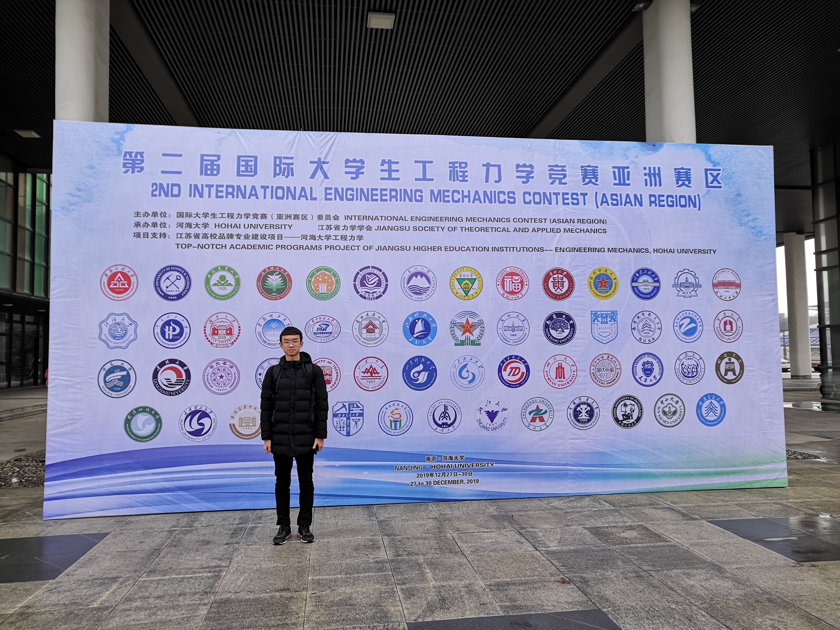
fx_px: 655
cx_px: 420
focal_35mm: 27
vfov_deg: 51.4
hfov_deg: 65.3
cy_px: 315
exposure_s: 1/653
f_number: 1.8
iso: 50
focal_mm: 3.95
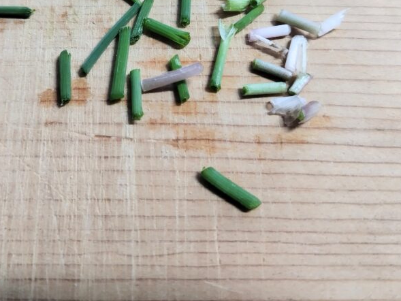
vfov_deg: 34.9
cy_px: 62
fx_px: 463
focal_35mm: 40
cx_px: 155
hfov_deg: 46.5
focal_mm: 5.5
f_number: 1.9
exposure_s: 1/100
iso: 319
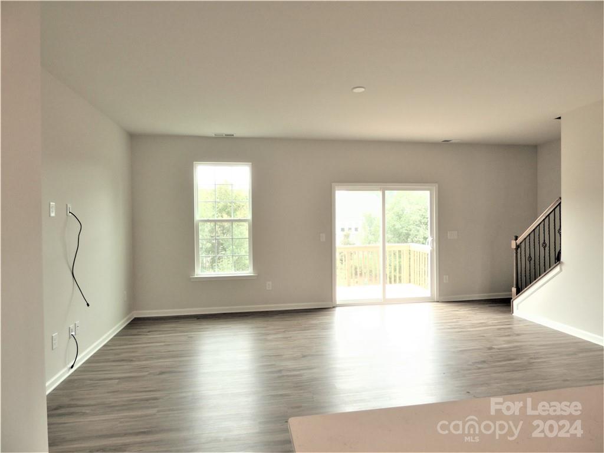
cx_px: 302
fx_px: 349
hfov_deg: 81.7
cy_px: 226
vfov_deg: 66.0
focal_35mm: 20
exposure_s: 1/80
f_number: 2.8
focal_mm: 3.58
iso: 100
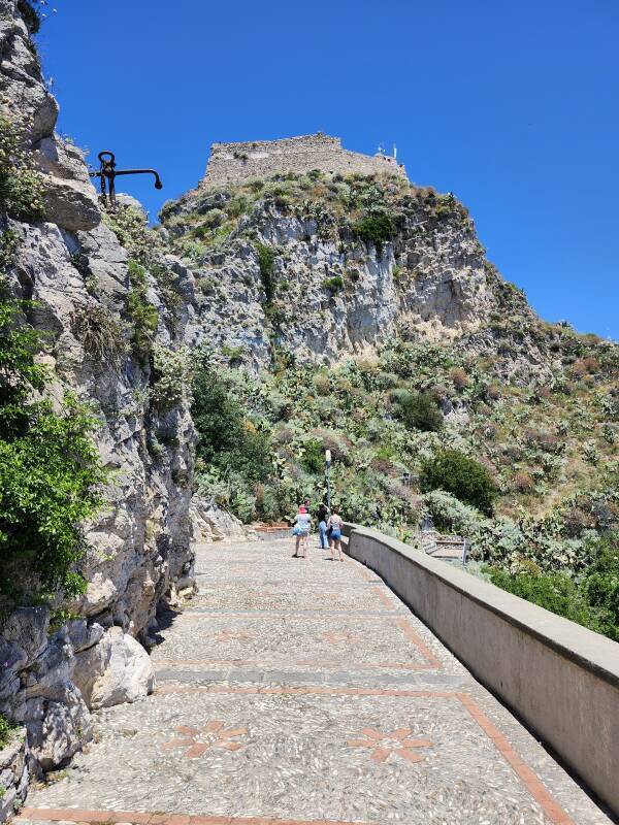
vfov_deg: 73.9
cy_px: 412
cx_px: 310
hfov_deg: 58.9
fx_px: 548
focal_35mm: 23
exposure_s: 1/1238
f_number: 1.8
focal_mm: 5.54
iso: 25
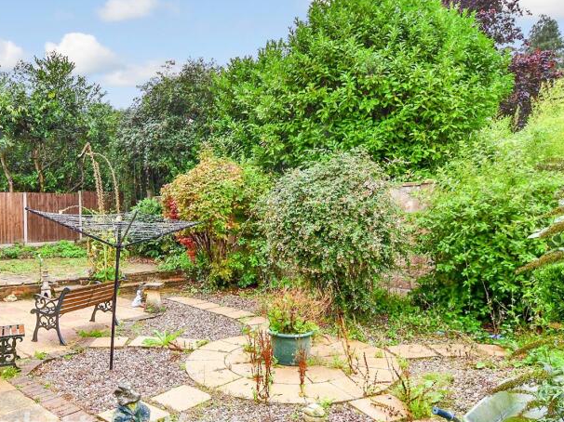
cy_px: 211
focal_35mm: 26
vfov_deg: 53.0
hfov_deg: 67.0
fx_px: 423
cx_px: 239
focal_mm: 11
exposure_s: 1/30
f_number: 8
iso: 500
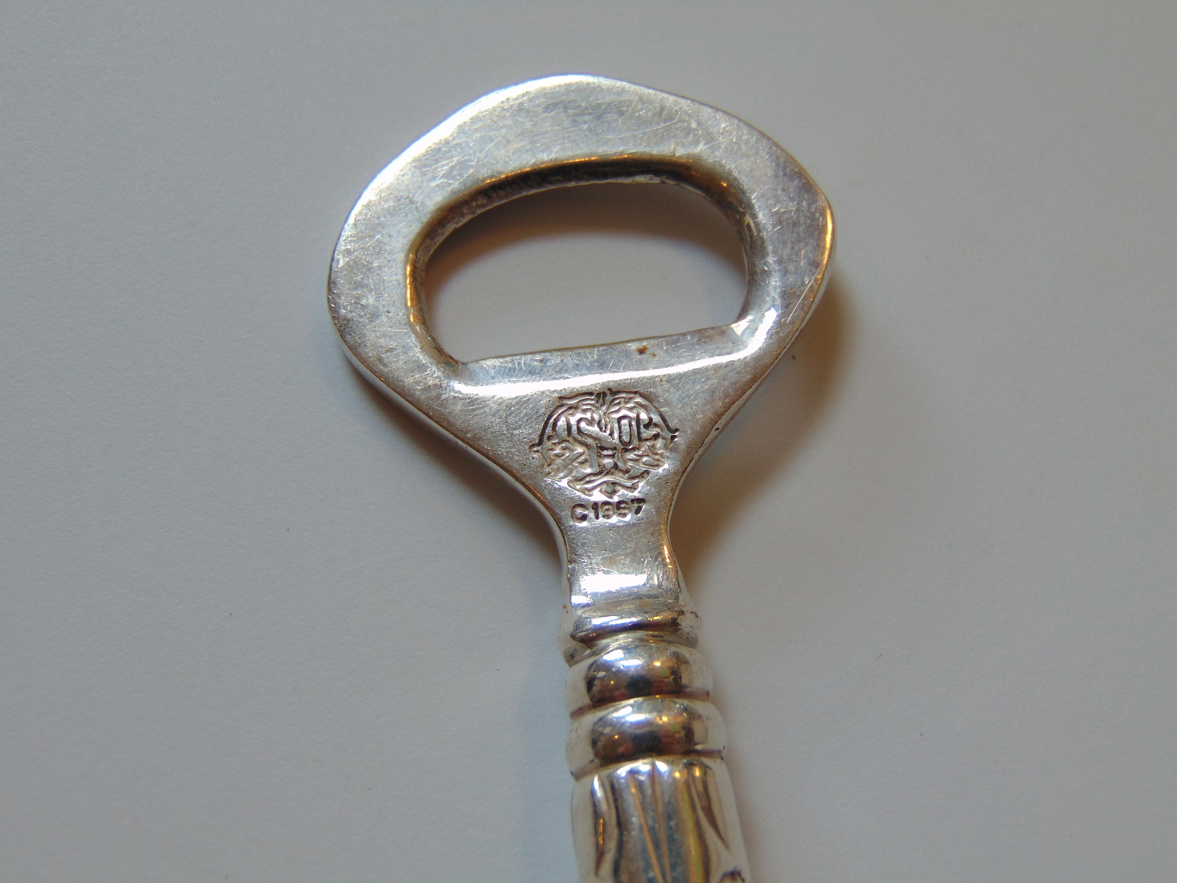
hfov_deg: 44.8
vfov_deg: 34.3
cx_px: 588
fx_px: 1428
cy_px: 442
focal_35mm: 42
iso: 80
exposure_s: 1/125
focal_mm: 7.6
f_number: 3.3
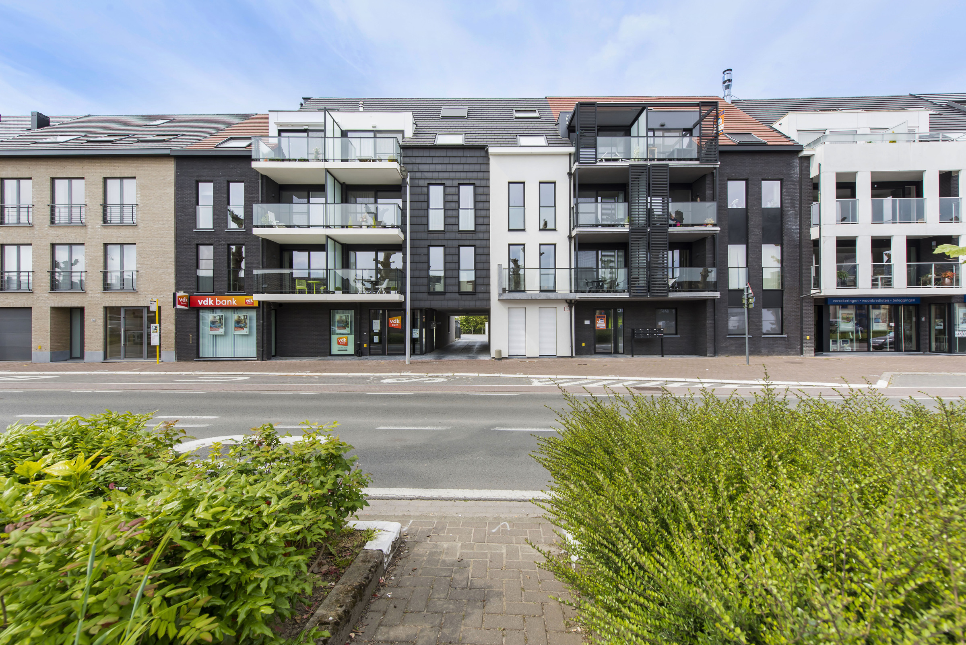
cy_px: 322
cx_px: 483
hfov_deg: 104.2
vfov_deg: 81.3
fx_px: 376
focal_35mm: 14
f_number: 9
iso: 160
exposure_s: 1/200
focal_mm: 14
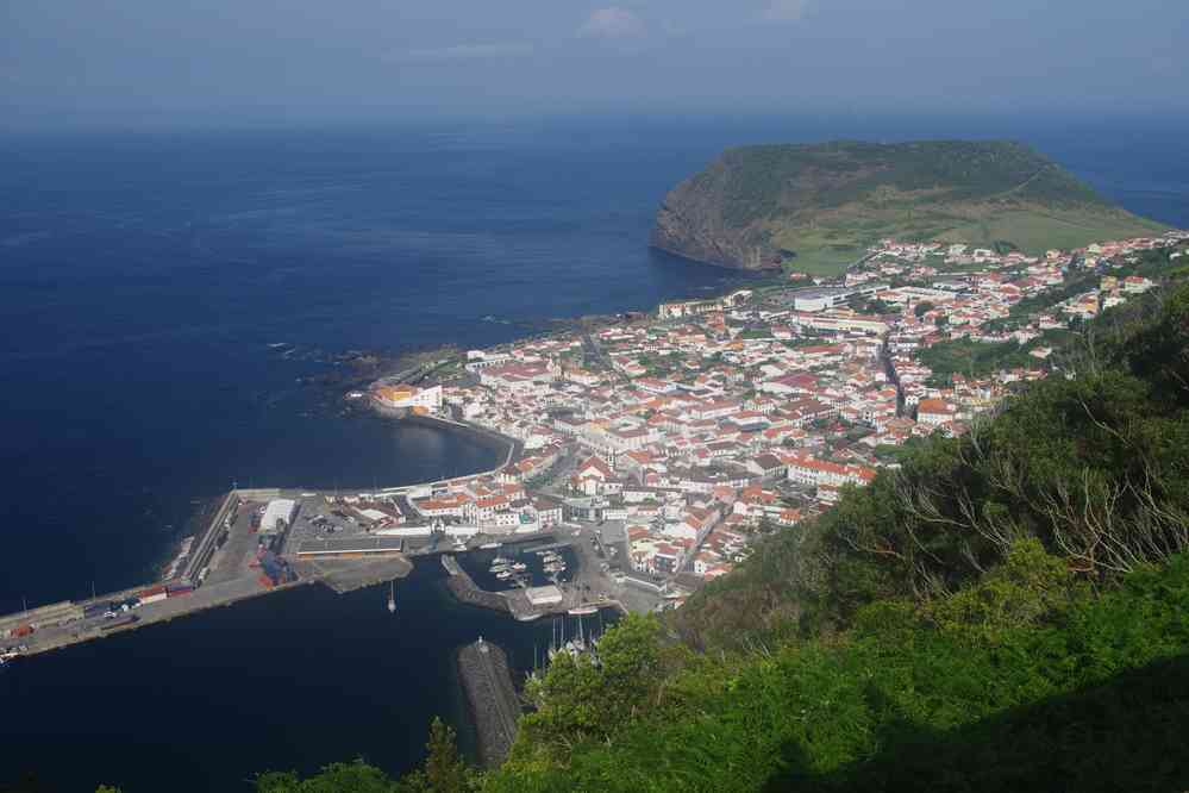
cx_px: 594
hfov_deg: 53.1
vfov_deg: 36.9
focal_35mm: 36
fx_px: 1189
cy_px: 396
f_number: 11
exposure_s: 1/125
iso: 200
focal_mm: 24
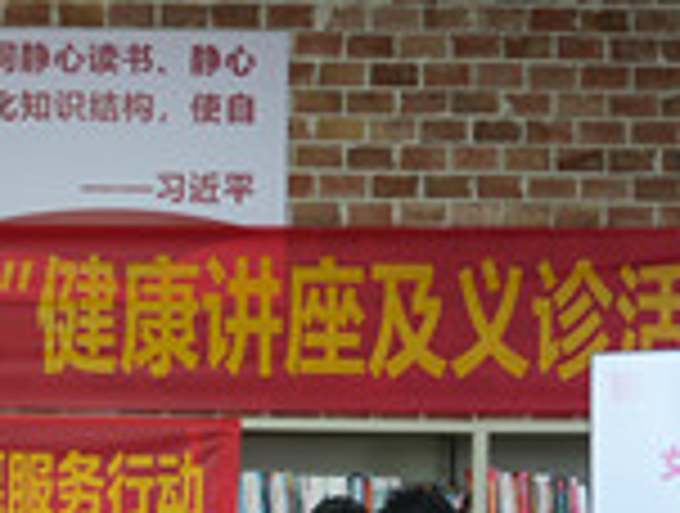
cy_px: 529
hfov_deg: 15.0
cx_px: -104
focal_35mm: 127
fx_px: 2501
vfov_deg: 11.6
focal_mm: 40
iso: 160
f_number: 4
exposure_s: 1/40
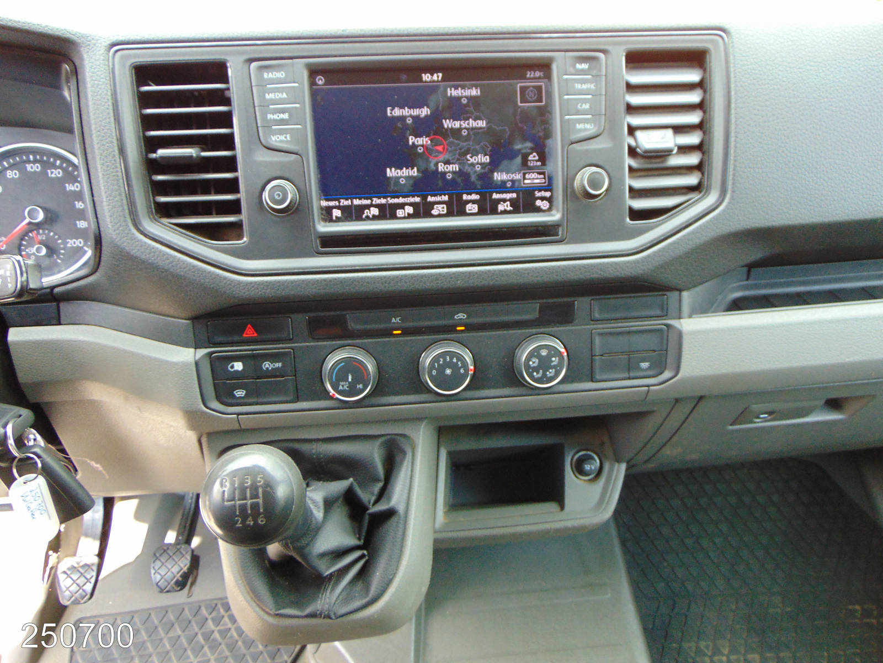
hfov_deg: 69.4
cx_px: 442
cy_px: 332
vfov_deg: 54.9
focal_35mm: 25
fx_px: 638
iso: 100
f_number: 3
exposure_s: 1/30
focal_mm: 4.5
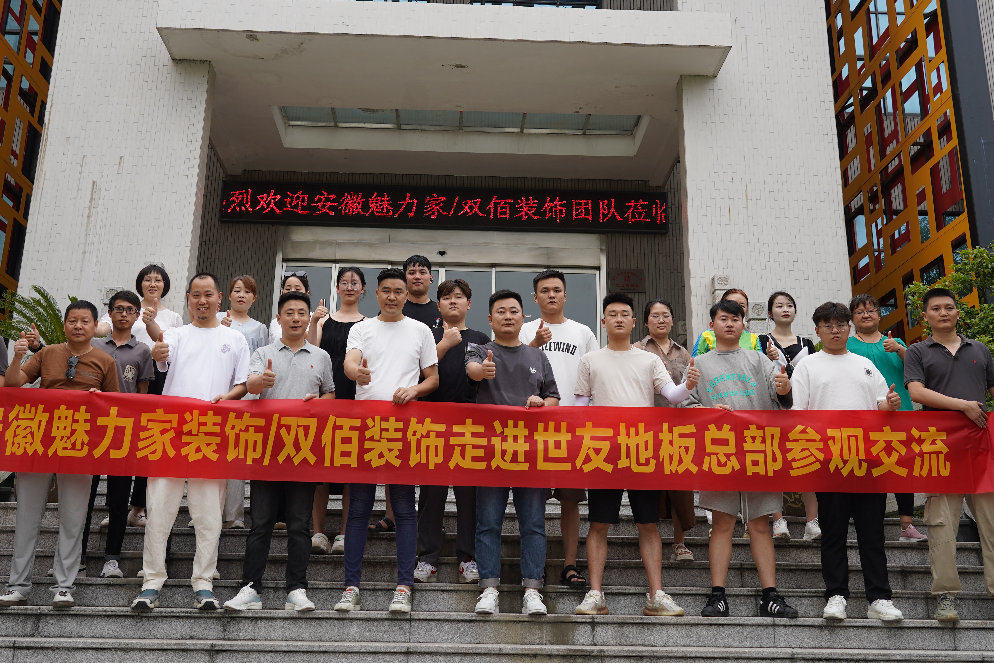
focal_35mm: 40
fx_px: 1104
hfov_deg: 48.5
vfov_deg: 33.0
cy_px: 206
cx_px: 483
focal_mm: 29
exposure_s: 1/160
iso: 100
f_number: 4.5
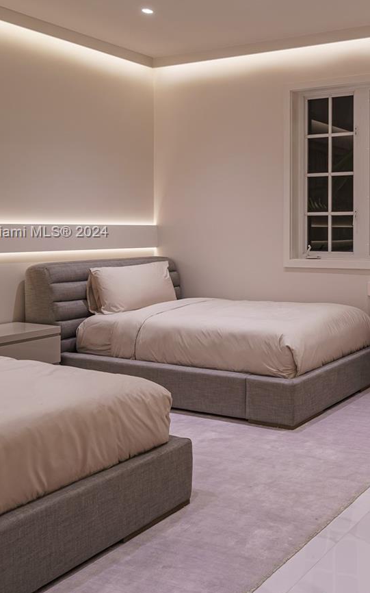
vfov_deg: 59.1
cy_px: 233
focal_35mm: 32
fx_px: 516
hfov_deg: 32.9
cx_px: 436
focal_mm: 17
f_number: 6.3
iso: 100
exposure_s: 1/4
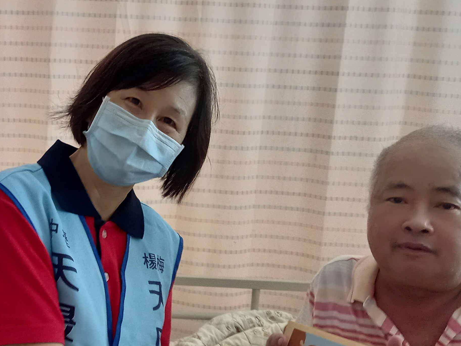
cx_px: 109
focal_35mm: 55
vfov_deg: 26.5
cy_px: 193
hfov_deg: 34.1
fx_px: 733
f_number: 2
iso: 320
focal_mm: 4.6
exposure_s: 1/23
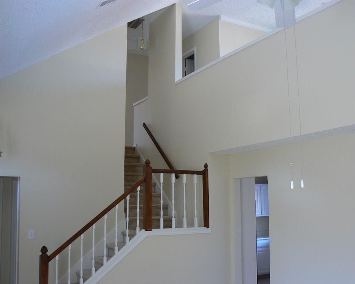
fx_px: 399
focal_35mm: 38
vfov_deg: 39.2
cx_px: 191
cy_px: 142
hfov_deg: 47.9
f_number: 2.8
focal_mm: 6
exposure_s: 1/30
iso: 100
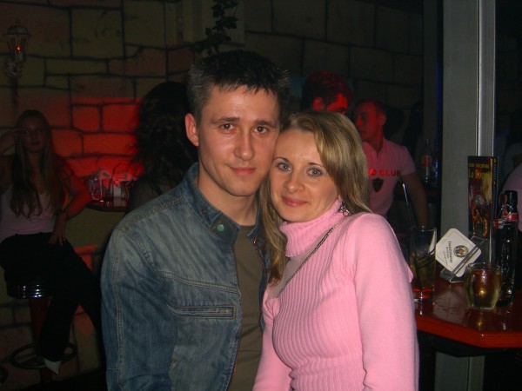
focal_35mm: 38
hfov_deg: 49.0
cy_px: 196
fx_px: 573
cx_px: 261
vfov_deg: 37.7
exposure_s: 1/60
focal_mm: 7.9
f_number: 2.8
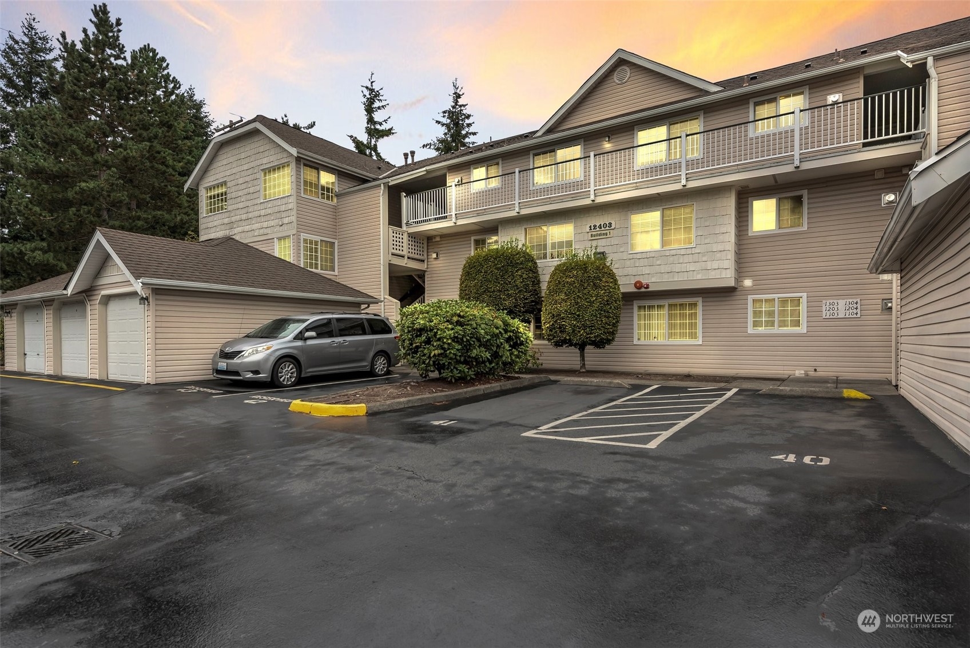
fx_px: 512
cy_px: 324
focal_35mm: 19
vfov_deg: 64.6
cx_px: 485
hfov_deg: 86.9
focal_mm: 19
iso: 250
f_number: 7.1
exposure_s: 1/320
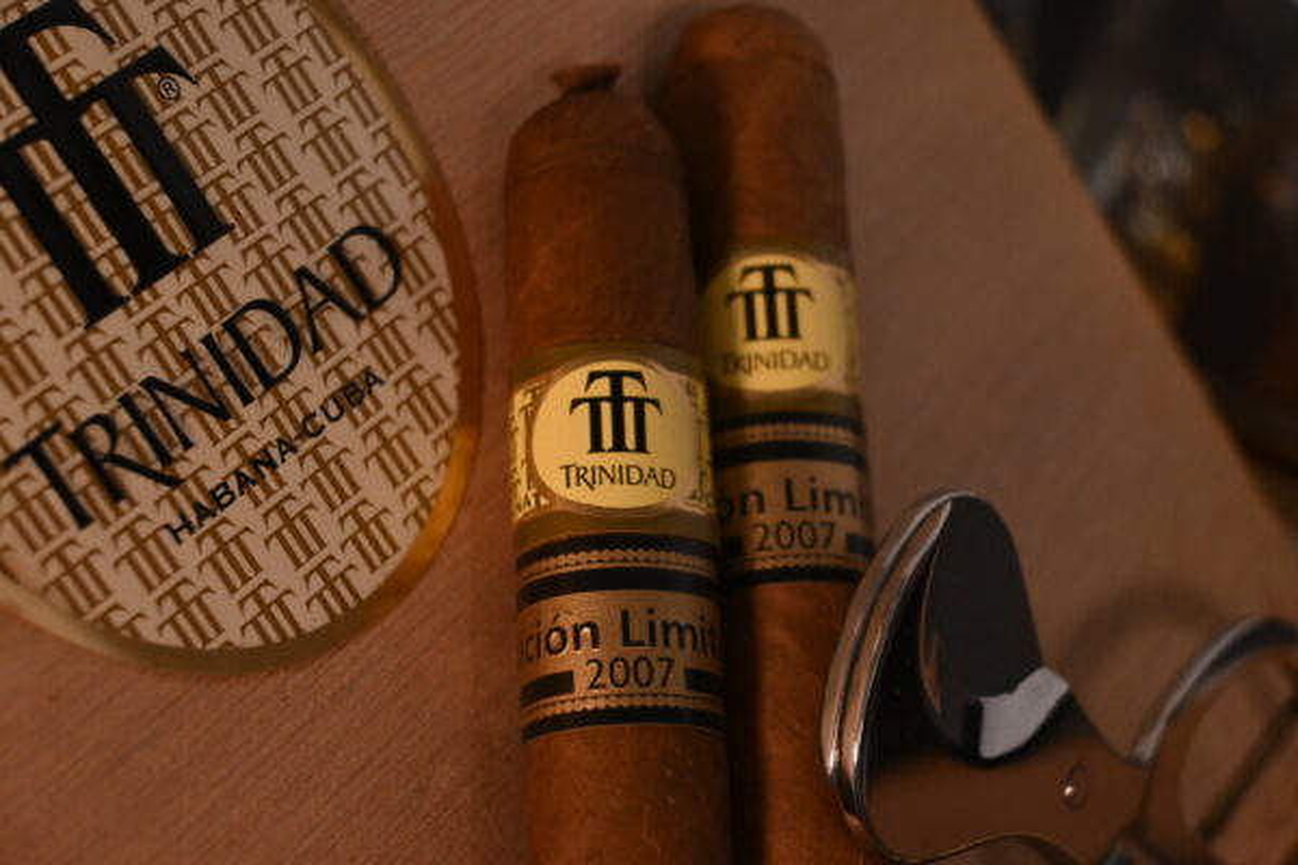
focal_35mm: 66
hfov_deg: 30.5
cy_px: 432
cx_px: 649
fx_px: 2379
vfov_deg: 20.6
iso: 2500
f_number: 6
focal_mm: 44
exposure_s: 1/320
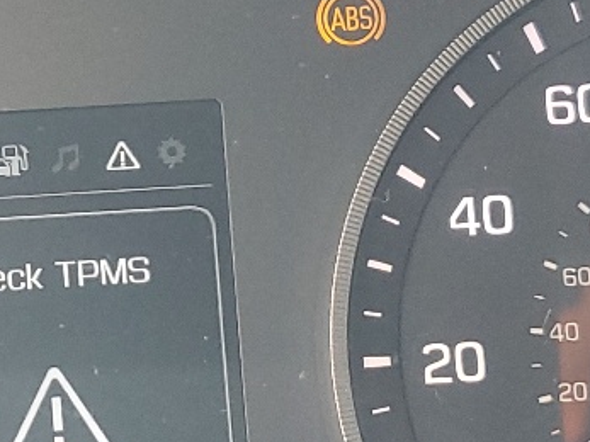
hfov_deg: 16.0
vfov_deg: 12.3
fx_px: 2045
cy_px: 231
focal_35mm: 120
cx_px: -29
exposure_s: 1/60.2
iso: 128
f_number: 1.5
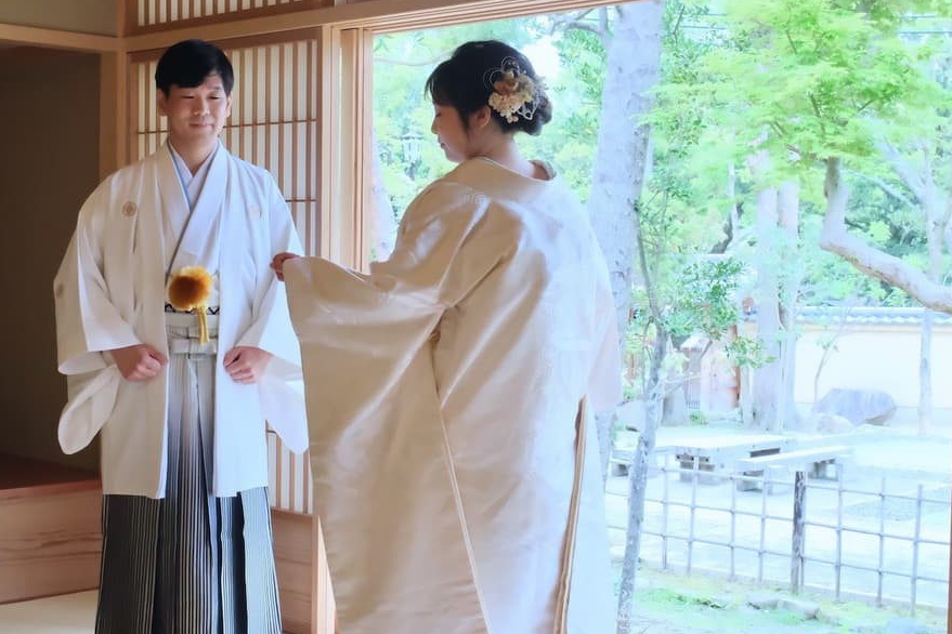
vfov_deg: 23.0
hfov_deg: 33.9
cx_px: 441
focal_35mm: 59
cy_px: 359
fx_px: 1560
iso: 3200
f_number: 7.1
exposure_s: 1/160
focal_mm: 24
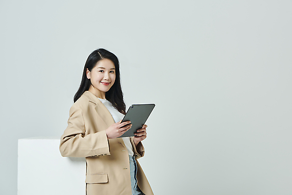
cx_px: 146
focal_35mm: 70
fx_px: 568
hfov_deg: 28.8
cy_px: 98
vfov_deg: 19.5
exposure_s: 1/125
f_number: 11
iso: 100
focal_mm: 70
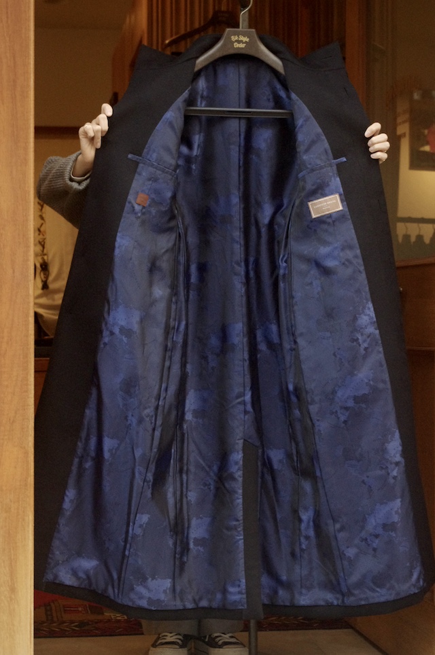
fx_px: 1490
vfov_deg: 24.8
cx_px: 218
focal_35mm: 82
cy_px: 328
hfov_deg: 16.6
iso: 3200
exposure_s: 1/125
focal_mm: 55
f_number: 8
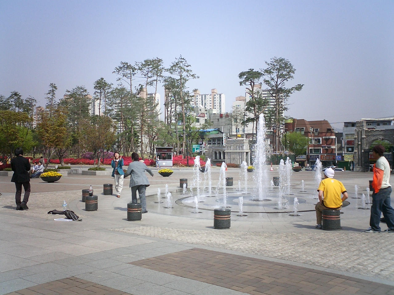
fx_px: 421
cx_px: 197
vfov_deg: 38.7
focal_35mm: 37
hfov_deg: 50.1
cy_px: 148
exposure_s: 1/1000
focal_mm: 5.6
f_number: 3.5
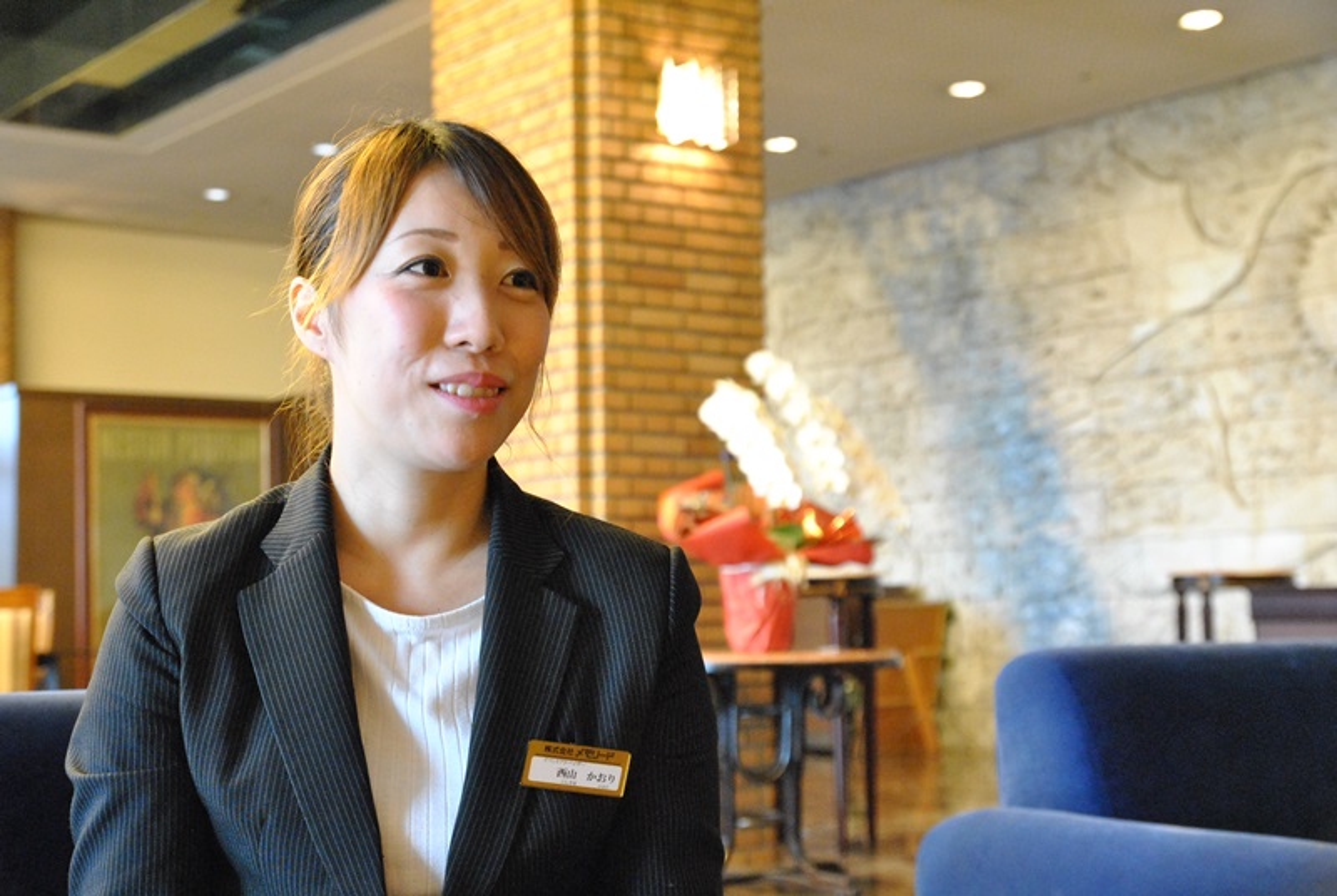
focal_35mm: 54
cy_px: 448
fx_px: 2008
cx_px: 668
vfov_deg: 25.1
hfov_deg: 36.8
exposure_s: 1/30
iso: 1600
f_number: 4
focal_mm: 36
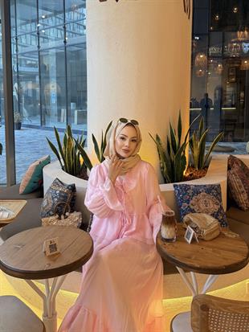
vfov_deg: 71.6
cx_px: 124
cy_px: 166
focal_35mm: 24
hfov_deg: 56.8
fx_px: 230
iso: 125
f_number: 1.78
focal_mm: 6.76
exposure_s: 1/50
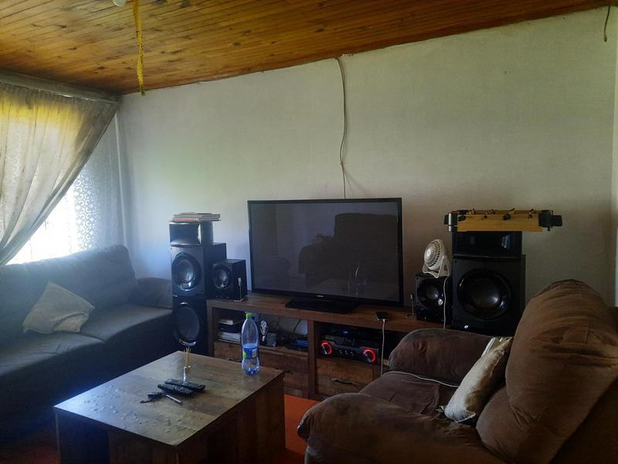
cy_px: 232
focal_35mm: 25
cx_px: 309
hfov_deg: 69.4
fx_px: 446
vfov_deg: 54.9
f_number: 2
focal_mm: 4.6
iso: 400
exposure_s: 1/33
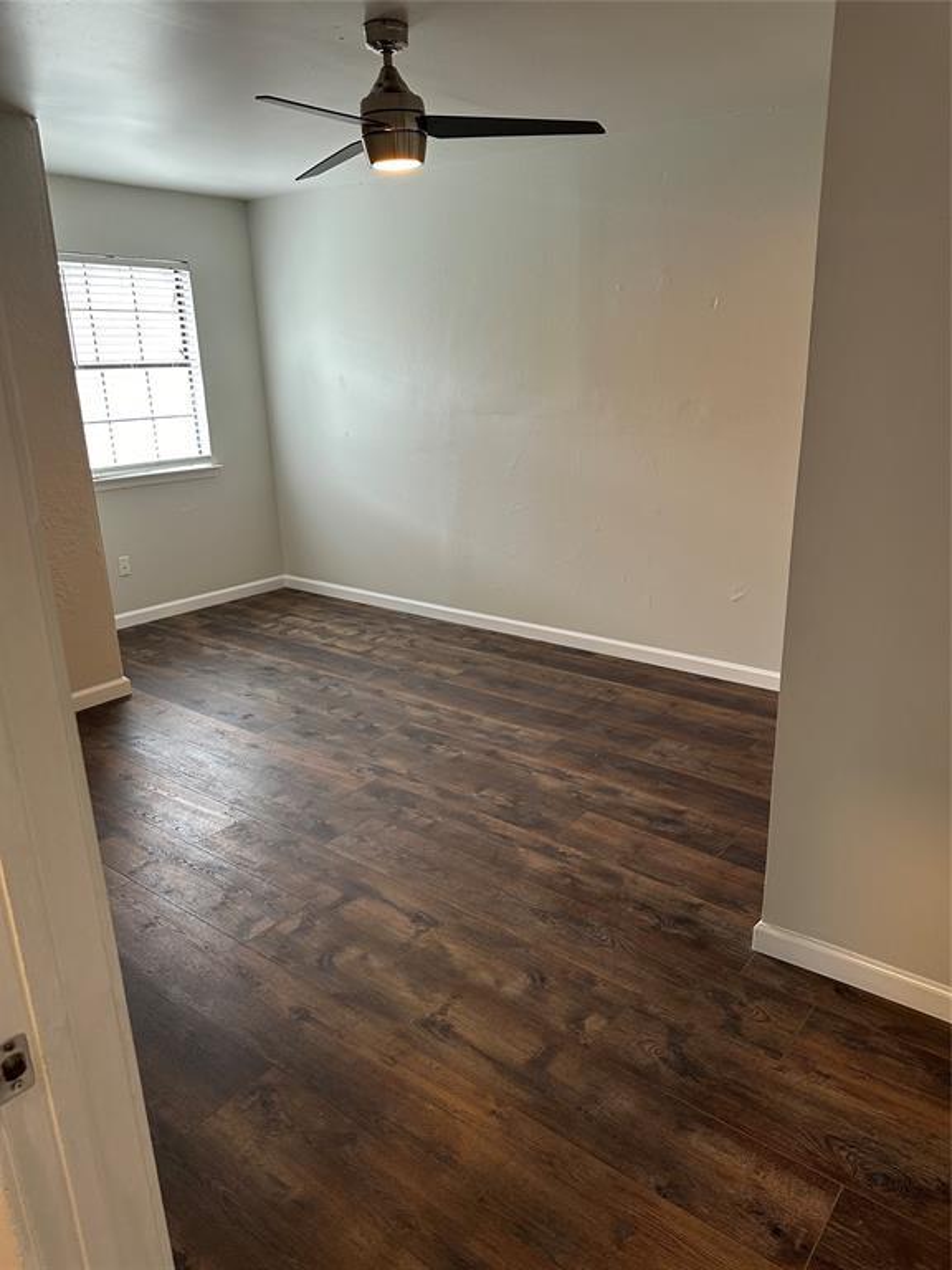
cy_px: 635
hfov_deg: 56.8
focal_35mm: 24
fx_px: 880
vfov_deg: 71.6
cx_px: 476
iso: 200
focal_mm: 6.86
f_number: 1.78
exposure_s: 1/60
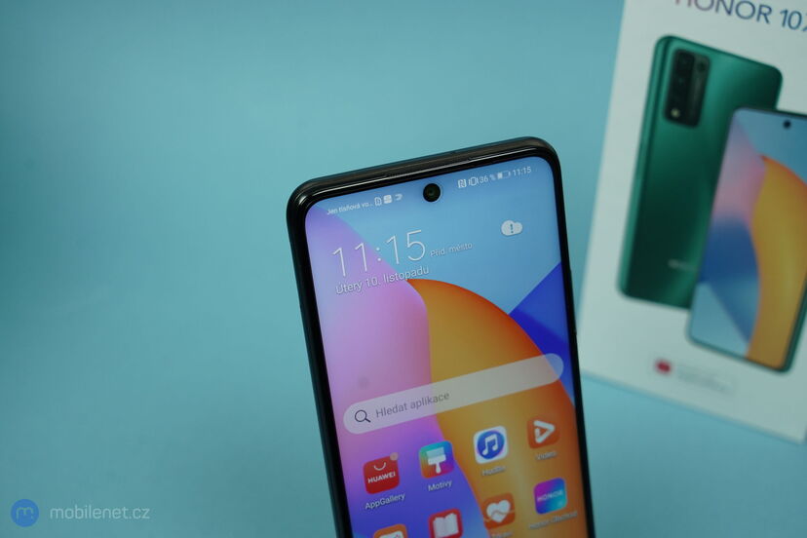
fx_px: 1233
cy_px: 269
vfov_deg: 24.6
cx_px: 404
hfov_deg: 36.2
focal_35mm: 55
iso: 1250
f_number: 6.3
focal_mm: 55
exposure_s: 1/200
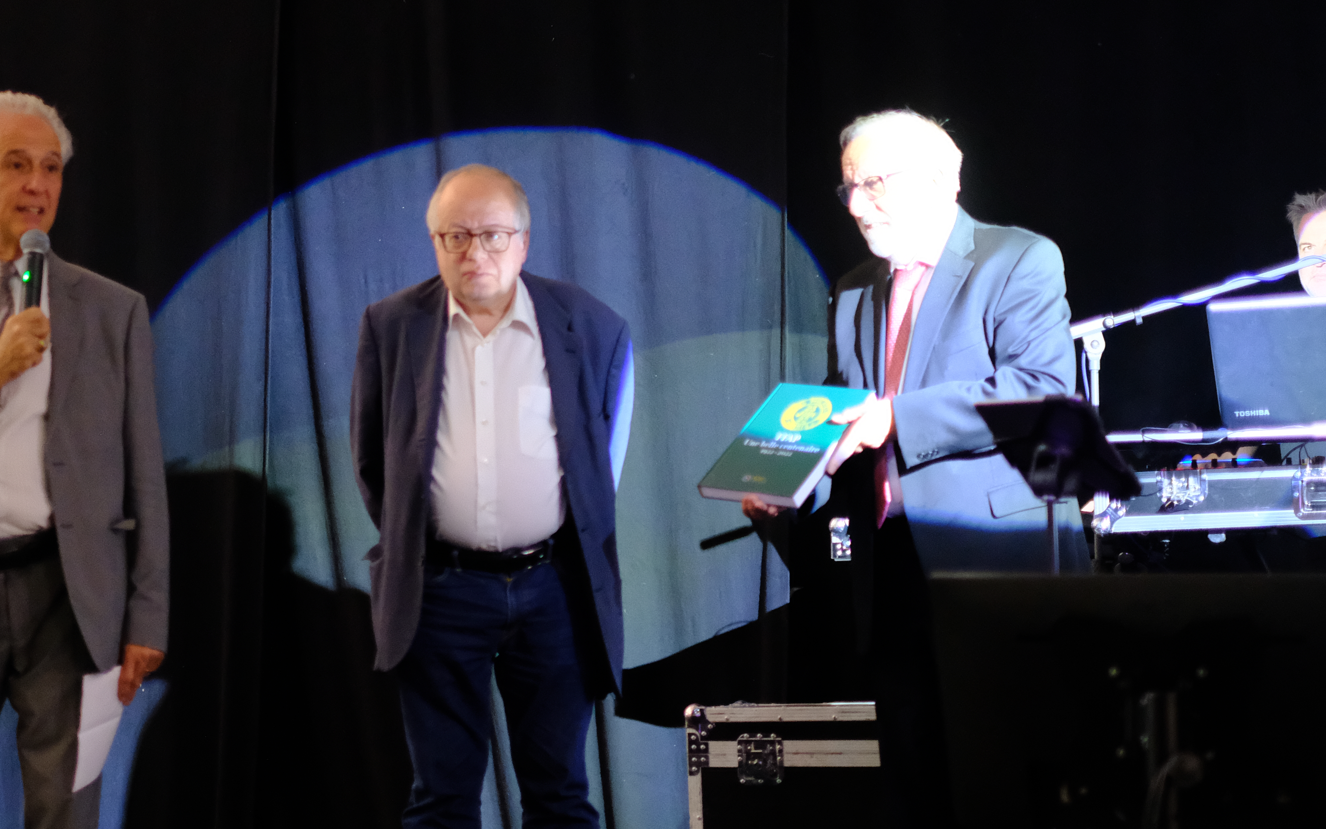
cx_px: 488
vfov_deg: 15.9
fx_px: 2963
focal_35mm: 82
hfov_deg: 25.1
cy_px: 461
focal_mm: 35
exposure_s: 1/45
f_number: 1.4
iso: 3200
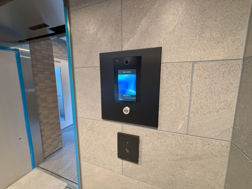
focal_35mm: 13
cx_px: 126
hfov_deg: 106.2
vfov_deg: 89.9
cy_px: 94
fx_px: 95
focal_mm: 1.54
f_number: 2.4
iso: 320
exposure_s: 1/50
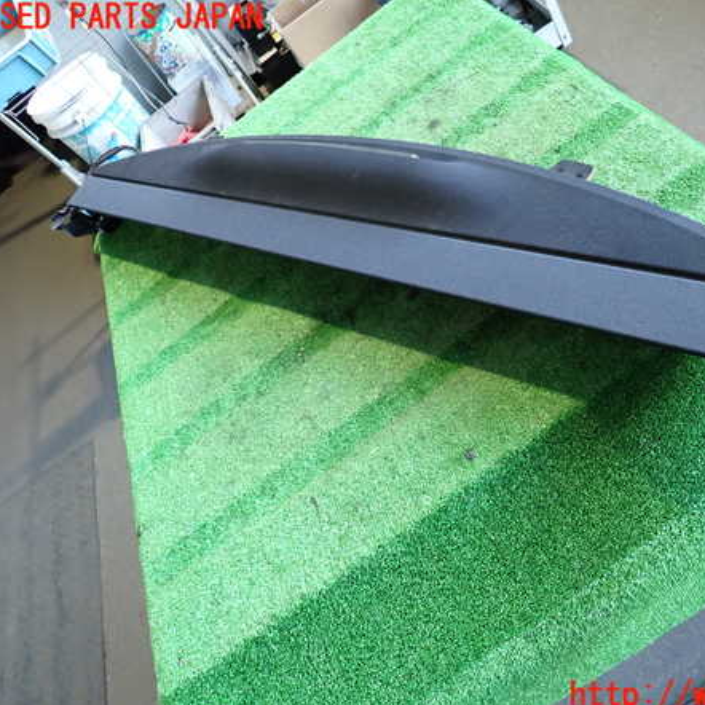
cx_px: 451
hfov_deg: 53.3
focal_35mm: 30
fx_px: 691
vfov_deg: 54.0
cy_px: 357
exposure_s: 1/30
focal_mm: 4.5
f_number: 2
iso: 320
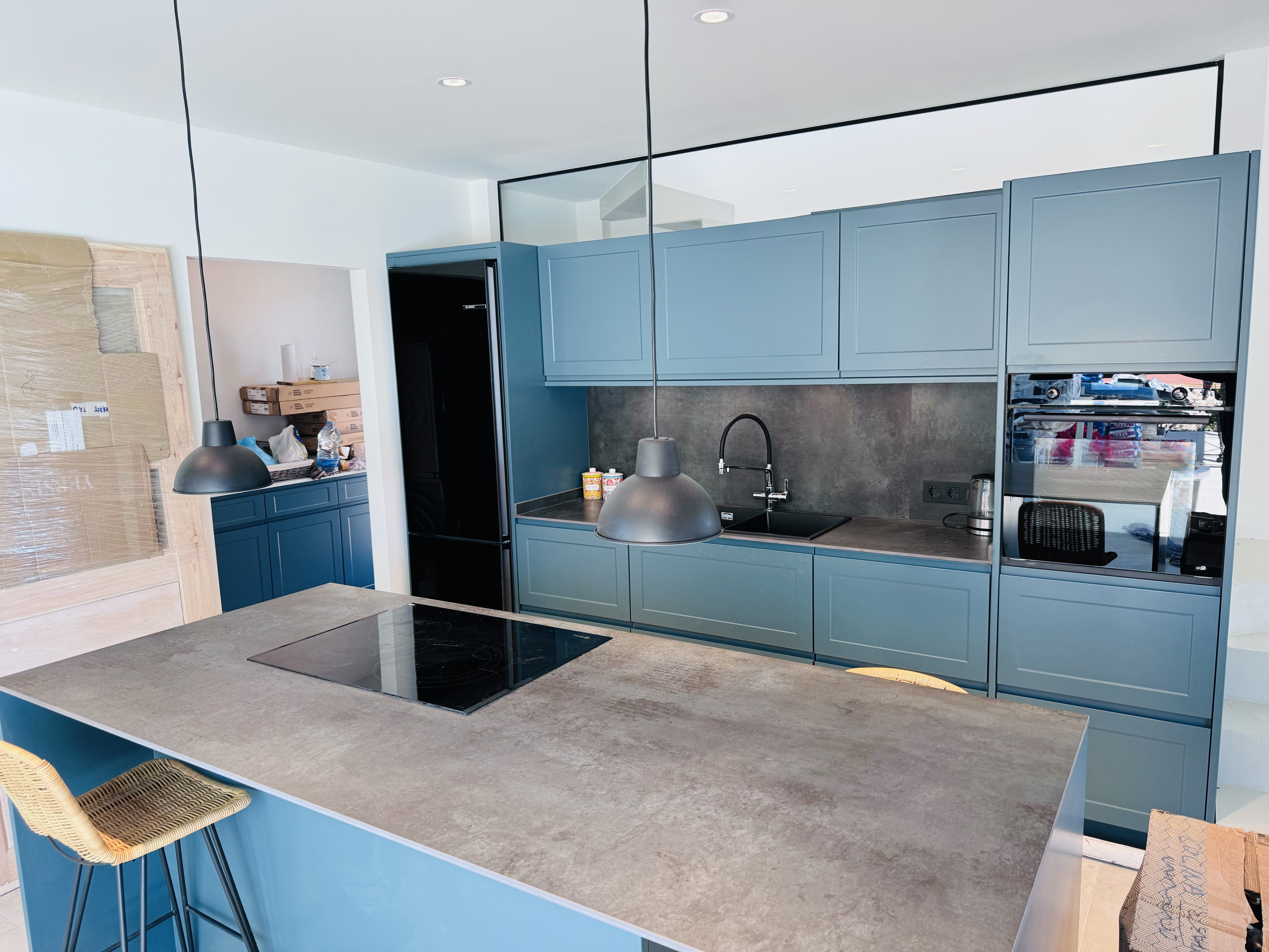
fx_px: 880
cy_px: 476
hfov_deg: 71.6
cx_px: 634
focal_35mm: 24
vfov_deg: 56.8
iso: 100
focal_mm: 6.76
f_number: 1.78
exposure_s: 1/100
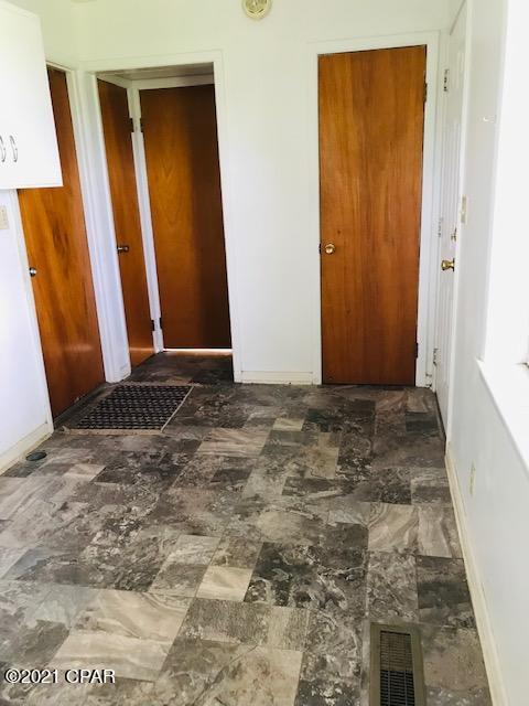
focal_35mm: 28
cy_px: 353
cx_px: 264
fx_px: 571
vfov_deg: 63.4
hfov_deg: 49.7
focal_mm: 3.99
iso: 80
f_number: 1.8
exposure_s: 1/15
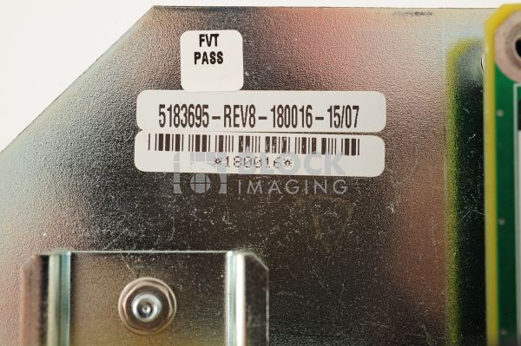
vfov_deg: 26.9
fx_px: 723
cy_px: 173
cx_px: 260
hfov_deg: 39.6
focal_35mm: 50
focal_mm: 50
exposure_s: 1/125
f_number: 11
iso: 1600
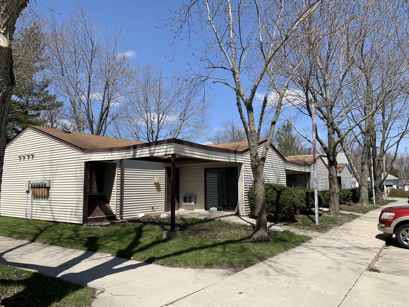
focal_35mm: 26
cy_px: 154
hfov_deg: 67.3
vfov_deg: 53.1
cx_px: 204
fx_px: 307
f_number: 1.8
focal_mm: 4.25
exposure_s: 1/2481
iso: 25
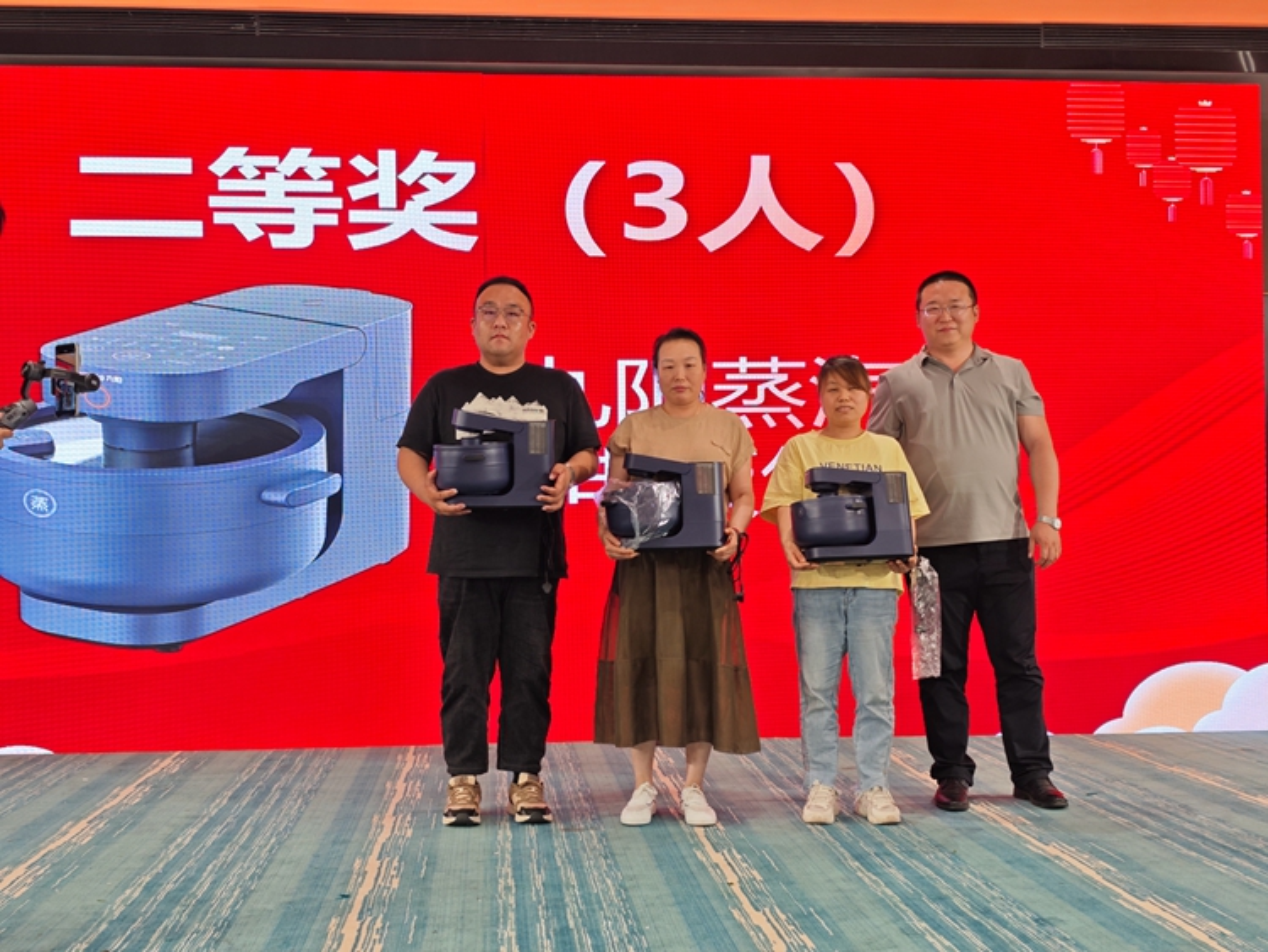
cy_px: 476
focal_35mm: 39
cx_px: 634
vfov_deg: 36.8
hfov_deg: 47.8
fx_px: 1429
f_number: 1.42
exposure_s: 1/100
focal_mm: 6.68
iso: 64
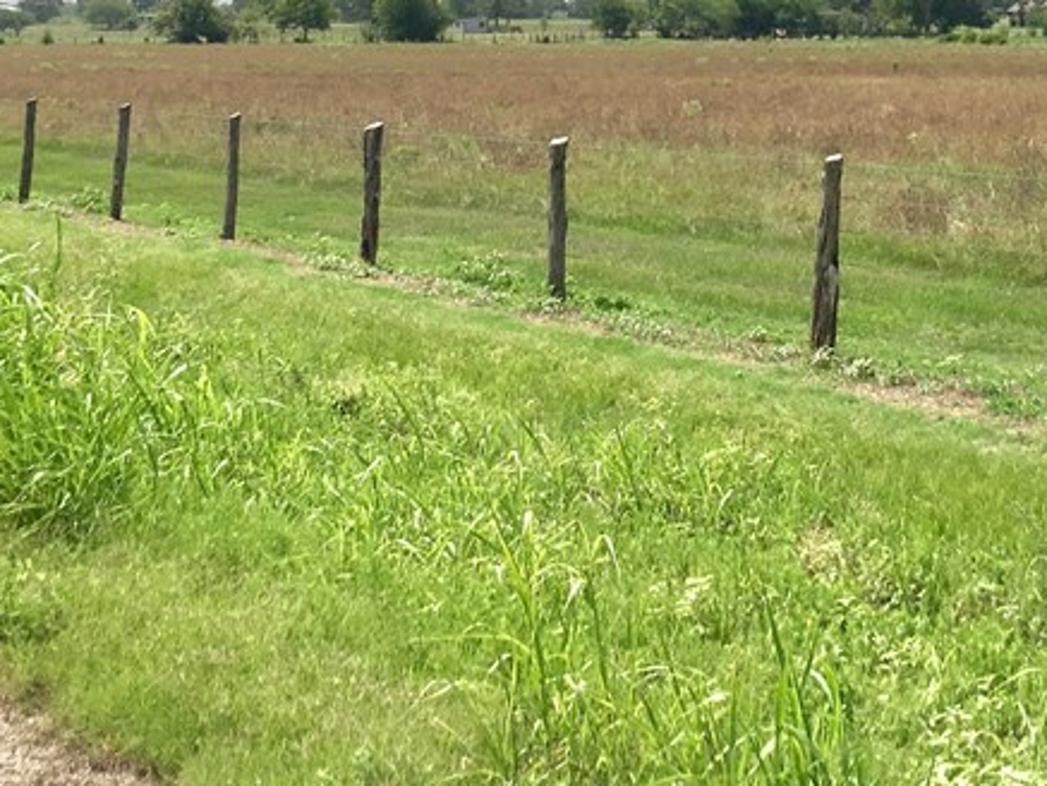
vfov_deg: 20.6
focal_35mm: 68
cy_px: -77
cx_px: 697
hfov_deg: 28.4
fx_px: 2057
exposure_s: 1/2262
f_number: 2.2
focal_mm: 4.15
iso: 25
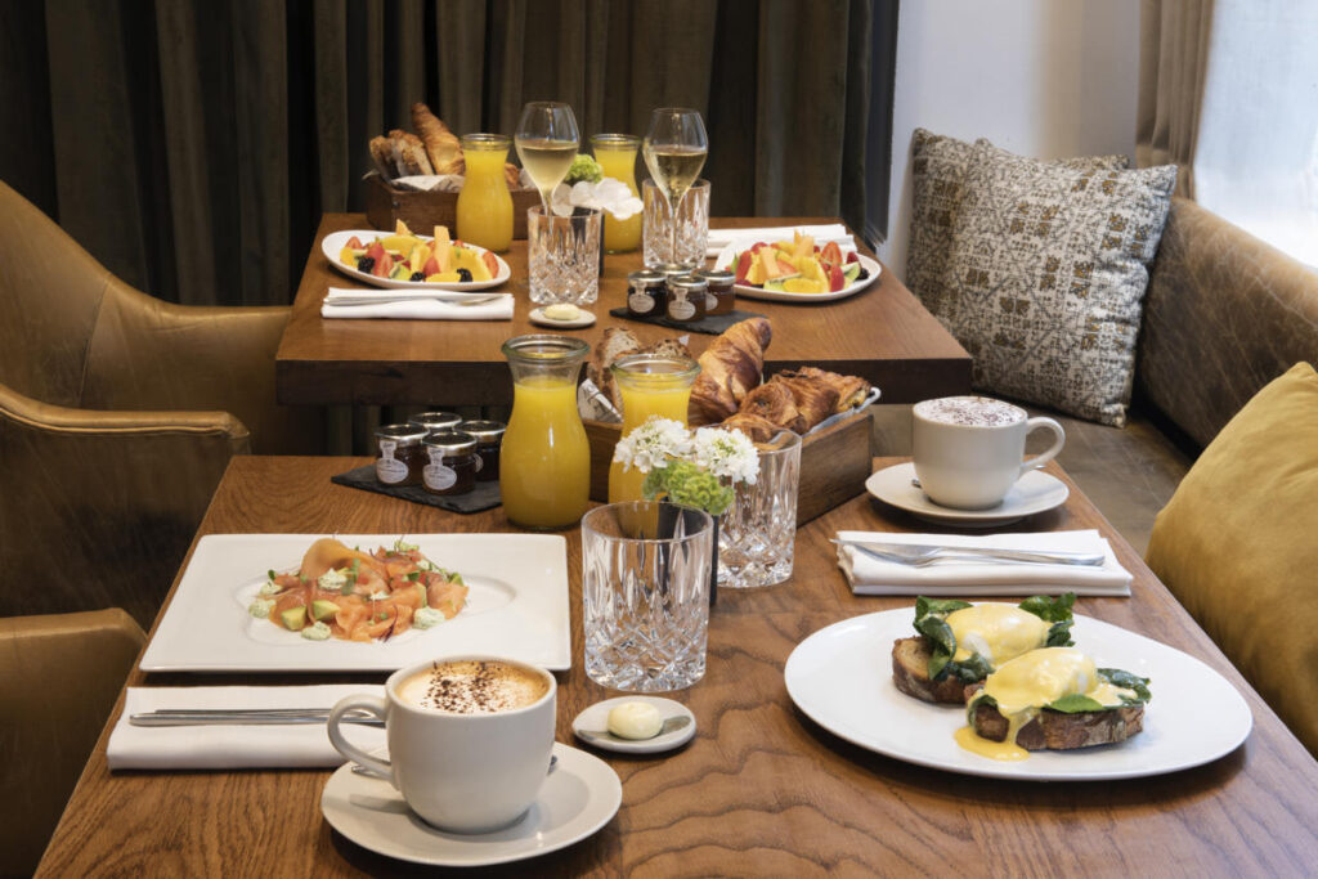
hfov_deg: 34.5
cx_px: 659
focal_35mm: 58
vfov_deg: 23.4
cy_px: 440
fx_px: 2124
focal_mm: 58
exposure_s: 8
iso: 100
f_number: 22
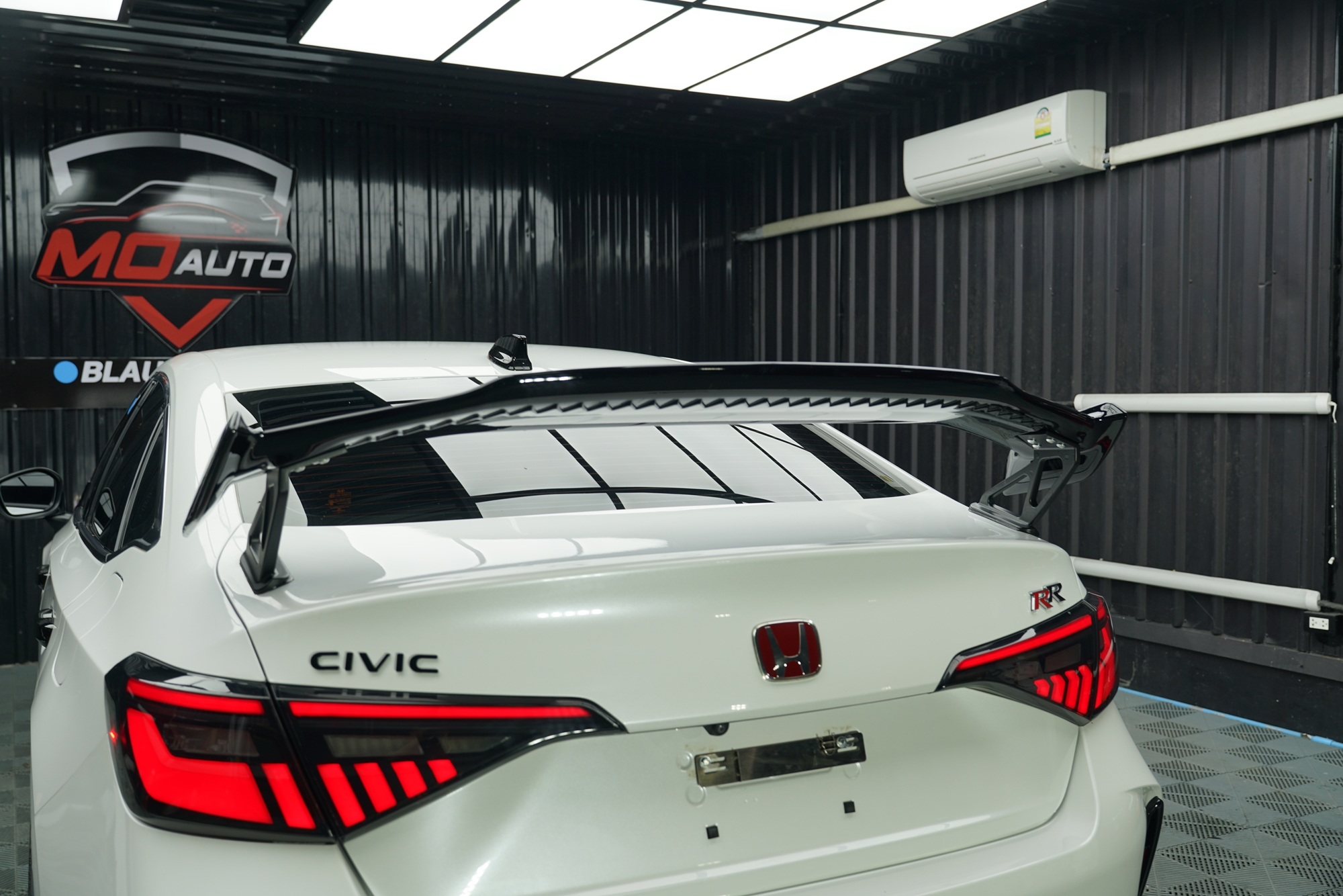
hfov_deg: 55.8
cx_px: 672
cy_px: 448
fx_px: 1268
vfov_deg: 38.9
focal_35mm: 34
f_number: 4.5
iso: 100
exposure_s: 1/80
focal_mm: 34
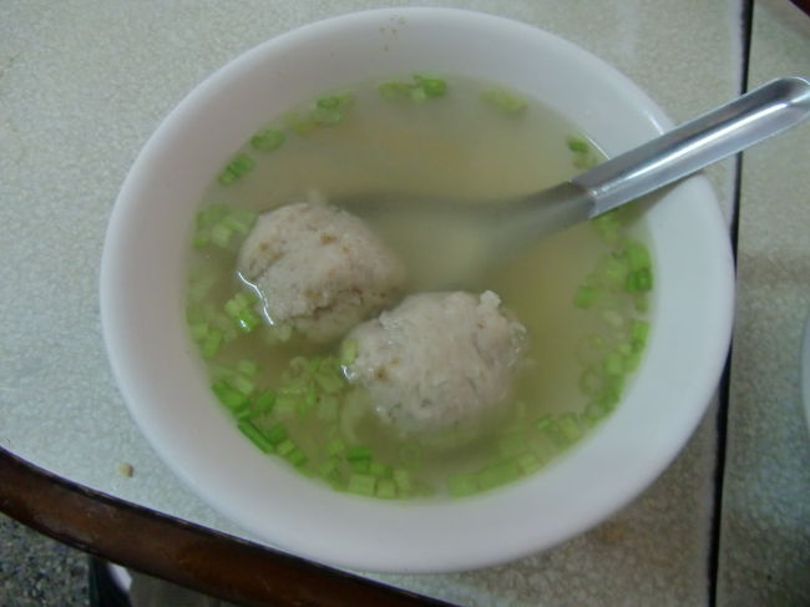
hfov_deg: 71.6
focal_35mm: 24
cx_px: 405
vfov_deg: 56.8
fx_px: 561
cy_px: 304
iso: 400
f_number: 3.2
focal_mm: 4.3
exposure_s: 1/20
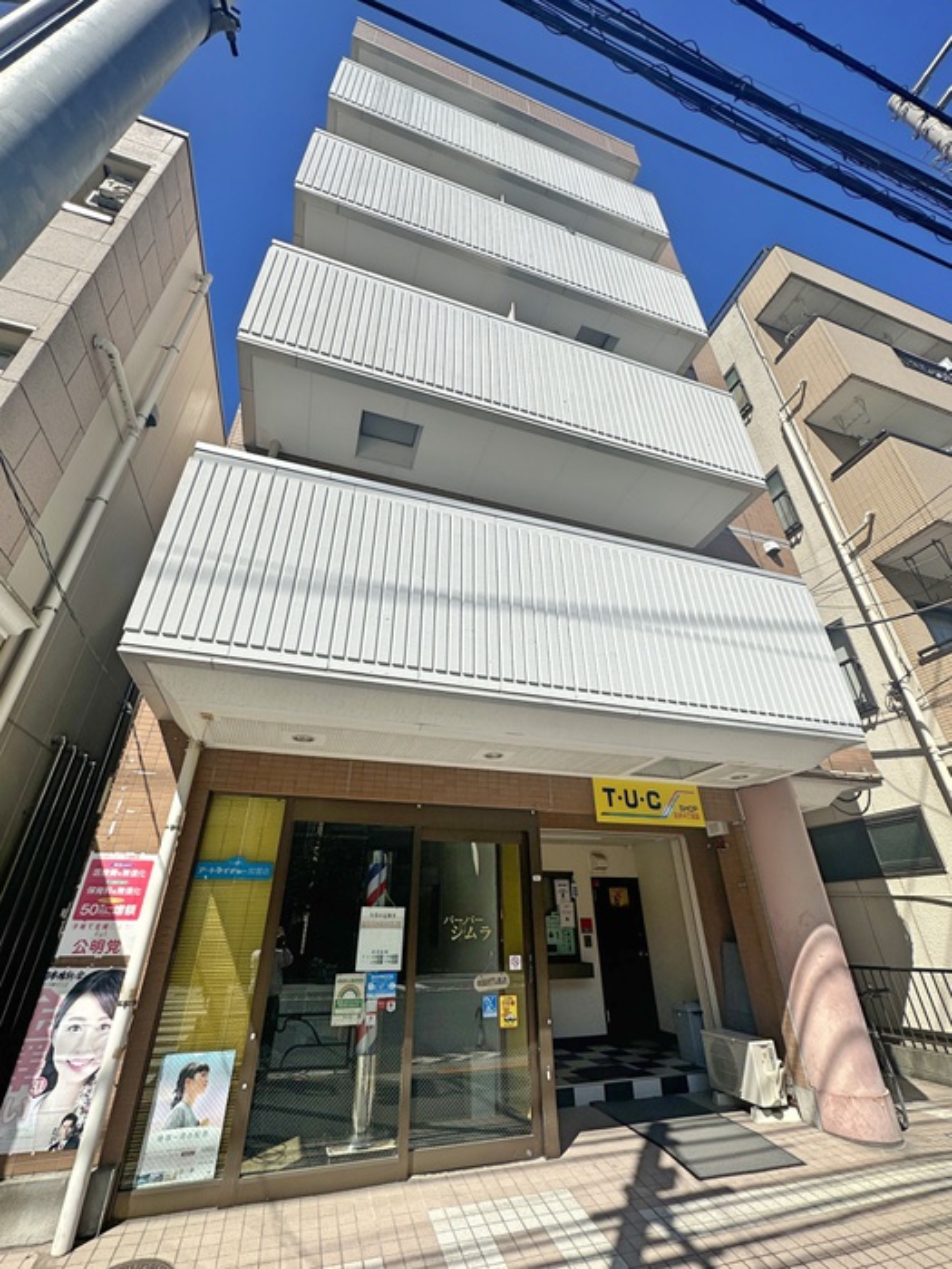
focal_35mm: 14
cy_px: 634
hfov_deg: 85.7
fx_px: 513
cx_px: 476
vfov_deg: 102.1
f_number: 2.2
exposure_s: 1/3125
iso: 50
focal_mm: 2.22
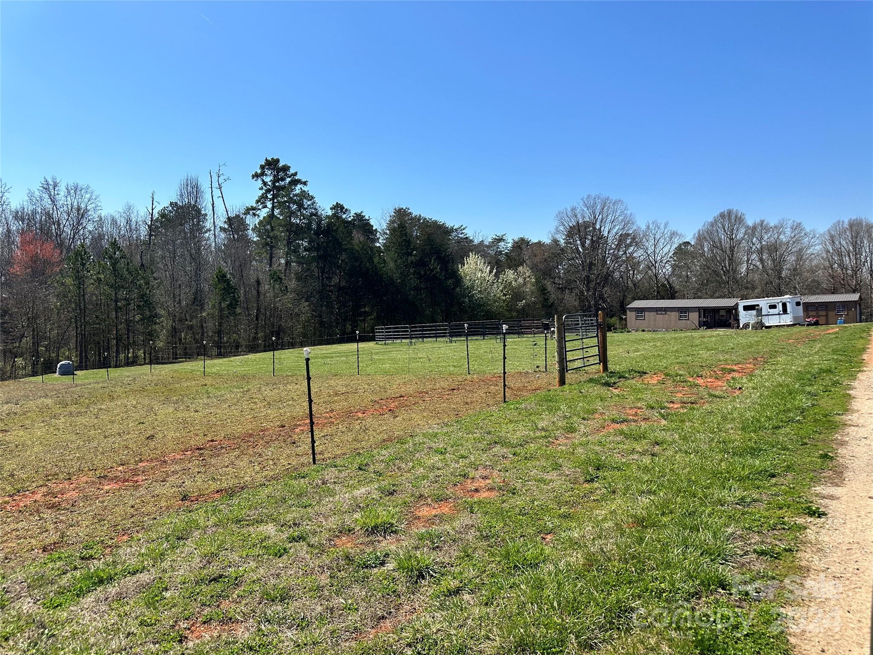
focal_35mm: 24
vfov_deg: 56.8
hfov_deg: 71.6
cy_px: 328
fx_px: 605
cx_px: 436
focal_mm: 6.86
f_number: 1.78
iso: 80
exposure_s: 1/4762
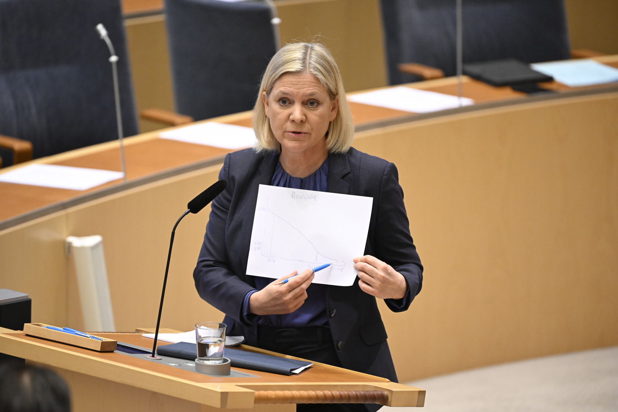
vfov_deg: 3.4
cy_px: 206
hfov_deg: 5.2
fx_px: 6865
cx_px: 309
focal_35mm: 400
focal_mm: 400
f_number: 4
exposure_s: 1/320
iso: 4000
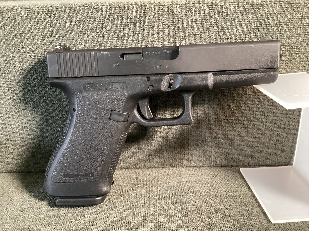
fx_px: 277
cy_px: 116
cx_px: 154
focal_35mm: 31
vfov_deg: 45.4
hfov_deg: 58.3
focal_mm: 3.3
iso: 400
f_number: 2.4
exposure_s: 1/30
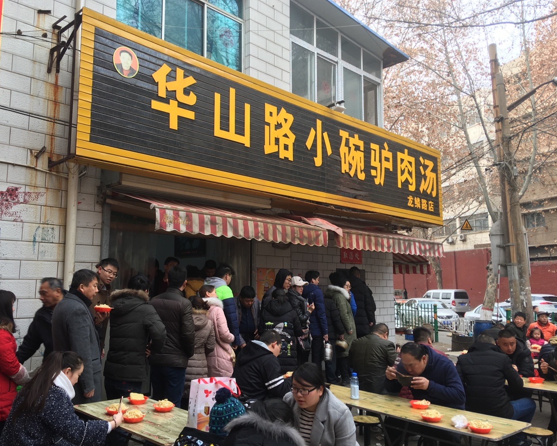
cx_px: 253
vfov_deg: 47.1
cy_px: 220
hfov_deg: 57.1
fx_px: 511
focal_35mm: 31
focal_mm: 4.15
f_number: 2.2
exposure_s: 1/50
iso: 25
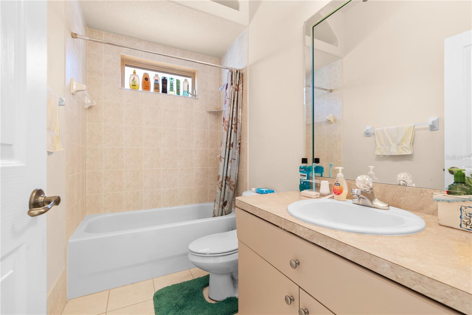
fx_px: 197
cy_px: 158
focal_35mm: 15
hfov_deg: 100.4
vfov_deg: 77.3
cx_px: 236
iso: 320
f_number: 7.1
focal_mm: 15
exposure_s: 1/8
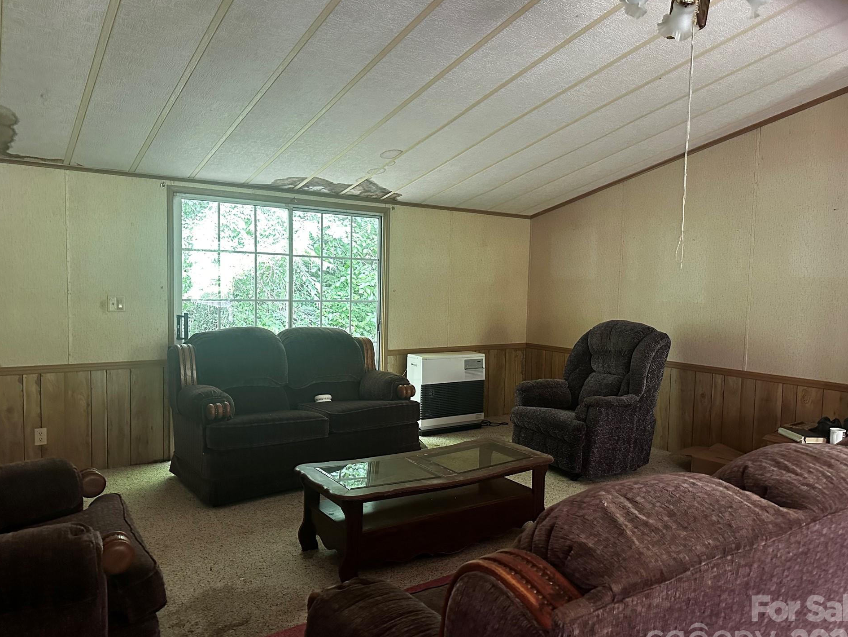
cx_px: 440
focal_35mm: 26
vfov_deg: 53.0
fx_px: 637
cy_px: 335
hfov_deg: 67.3
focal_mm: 6.86
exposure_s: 1/60
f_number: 1.78
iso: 640
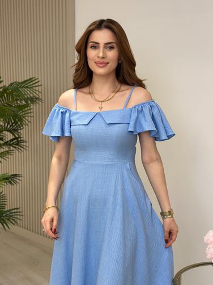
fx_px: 419
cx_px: 104
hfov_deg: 28.5
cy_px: 145
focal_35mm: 51
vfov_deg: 37.5
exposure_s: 1/248
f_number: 1.78
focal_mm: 6.86
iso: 80
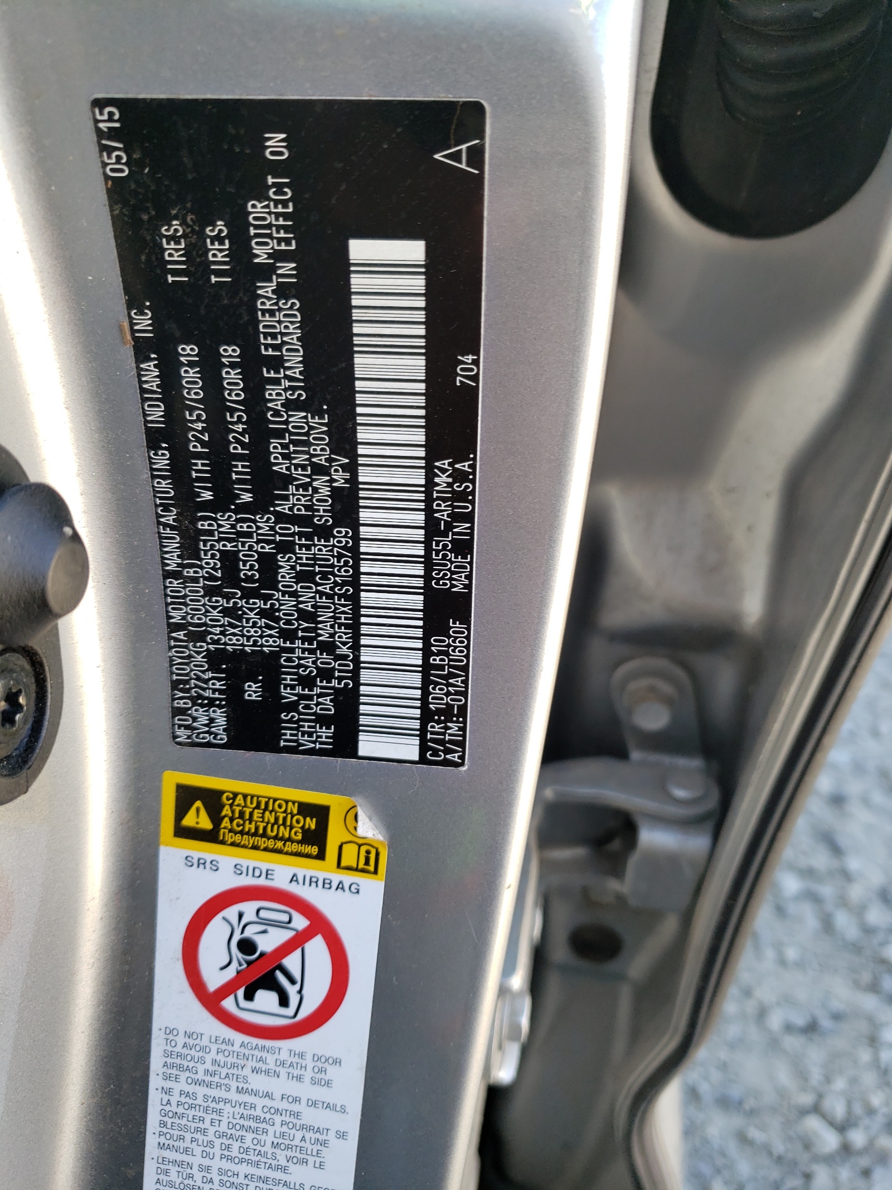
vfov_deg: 67.3
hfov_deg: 53.1
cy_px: 595
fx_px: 893
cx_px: 446
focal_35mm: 26
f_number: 1.5
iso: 50
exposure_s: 1/156
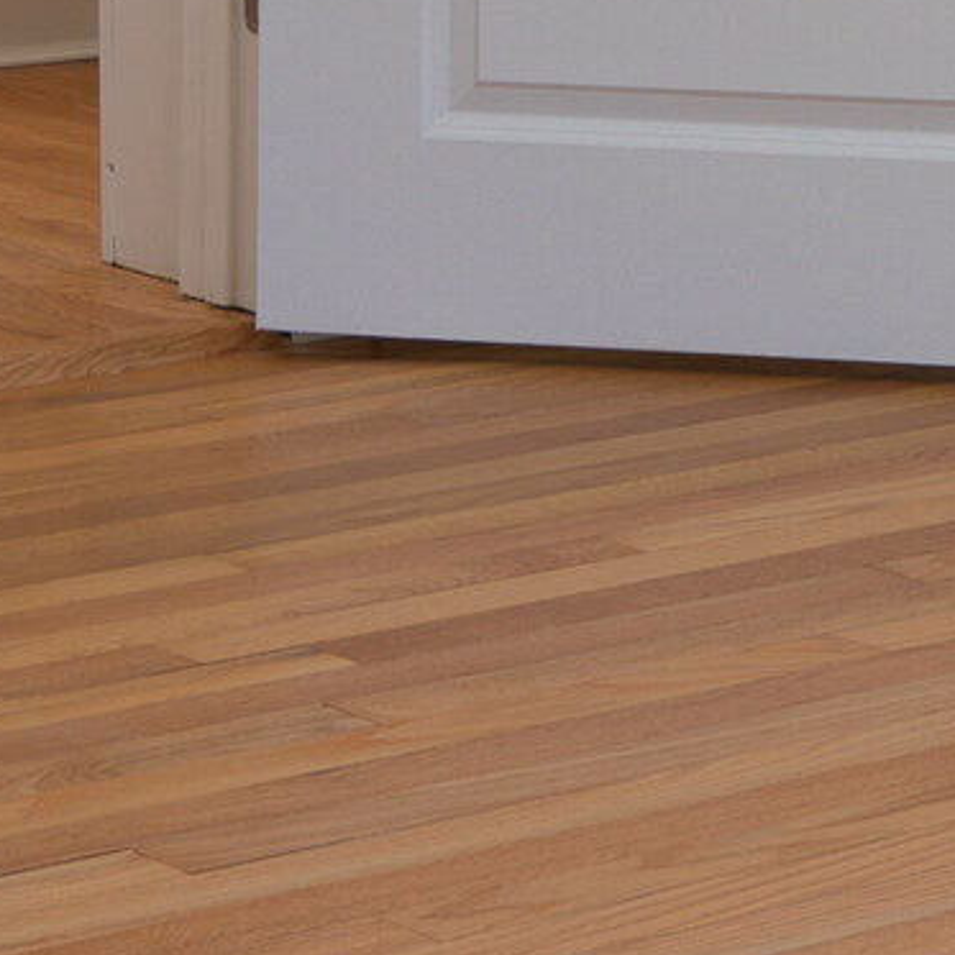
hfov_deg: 10.4
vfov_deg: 9.8
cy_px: -817
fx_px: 5244
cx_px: 392
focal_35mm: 168
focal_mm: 24
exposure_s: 1/30
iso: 80
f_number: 8
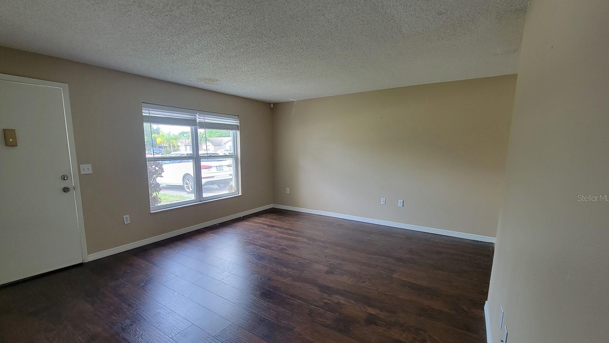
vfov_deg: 70.1
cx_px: 293
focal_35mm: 15
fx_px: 242
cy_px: 198
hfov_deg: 102.9
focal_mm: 2.2
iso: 160
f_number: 2.2
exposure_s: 1/60
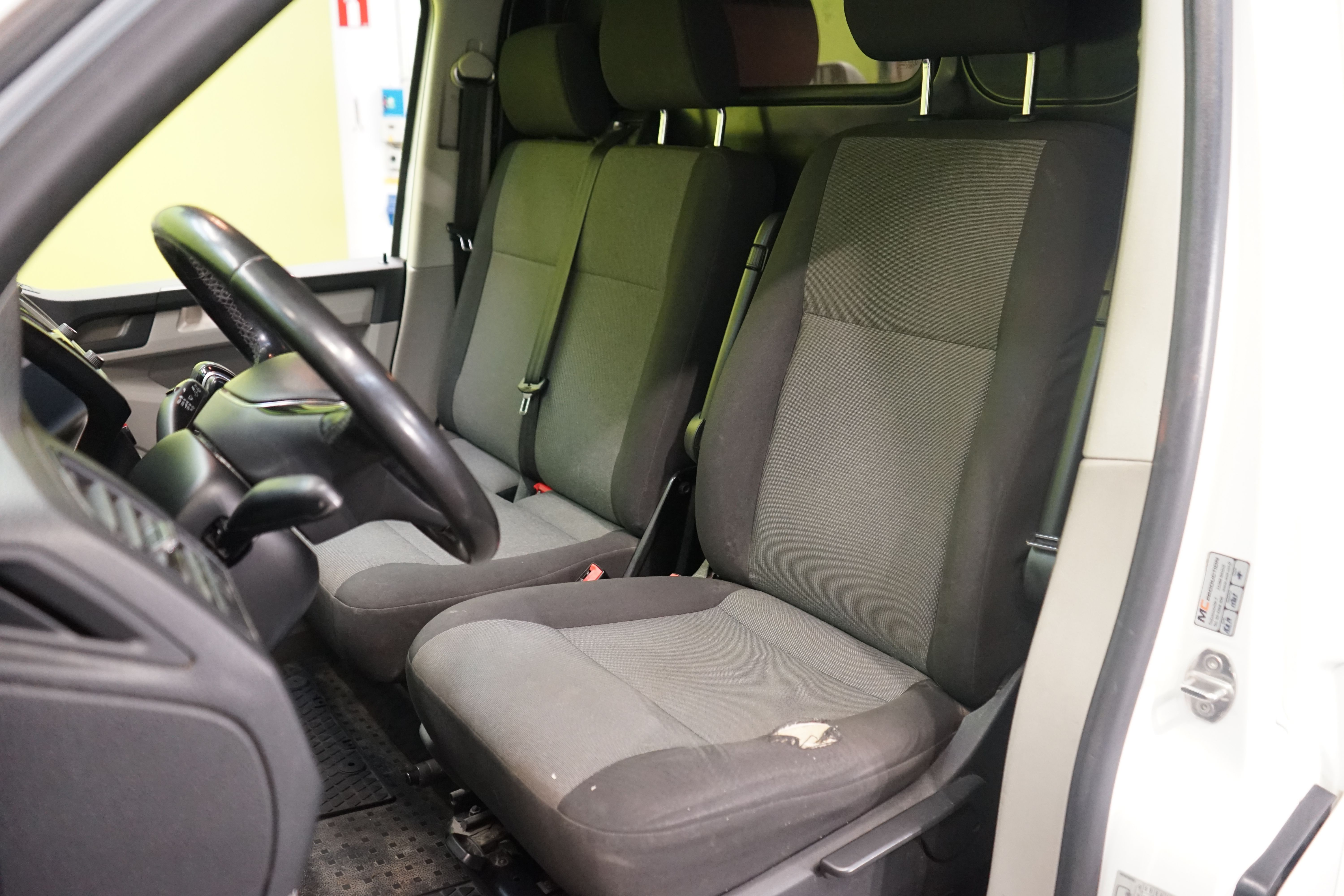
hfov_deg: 63.7
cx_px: 672
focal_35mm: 29
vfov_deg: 45.0
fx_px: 1083
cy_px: 448
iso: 3200
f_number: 3.5
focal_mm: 29
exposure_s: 1/100
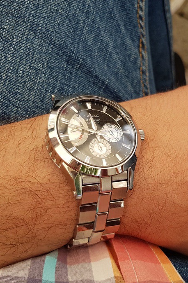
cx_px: 162
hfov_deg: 30.7
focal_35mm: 42
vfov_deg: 46.2
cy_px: 164
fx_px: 329
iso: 40
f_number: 1.7
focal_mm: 4.2
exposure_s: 1/198
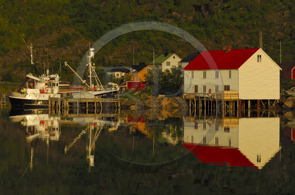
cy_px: 98
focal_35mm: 123
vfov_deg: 11.1
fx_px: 1006
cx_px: 148
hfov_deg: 16.7
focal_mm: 82
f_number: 6.3
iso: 100
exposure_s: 1/400
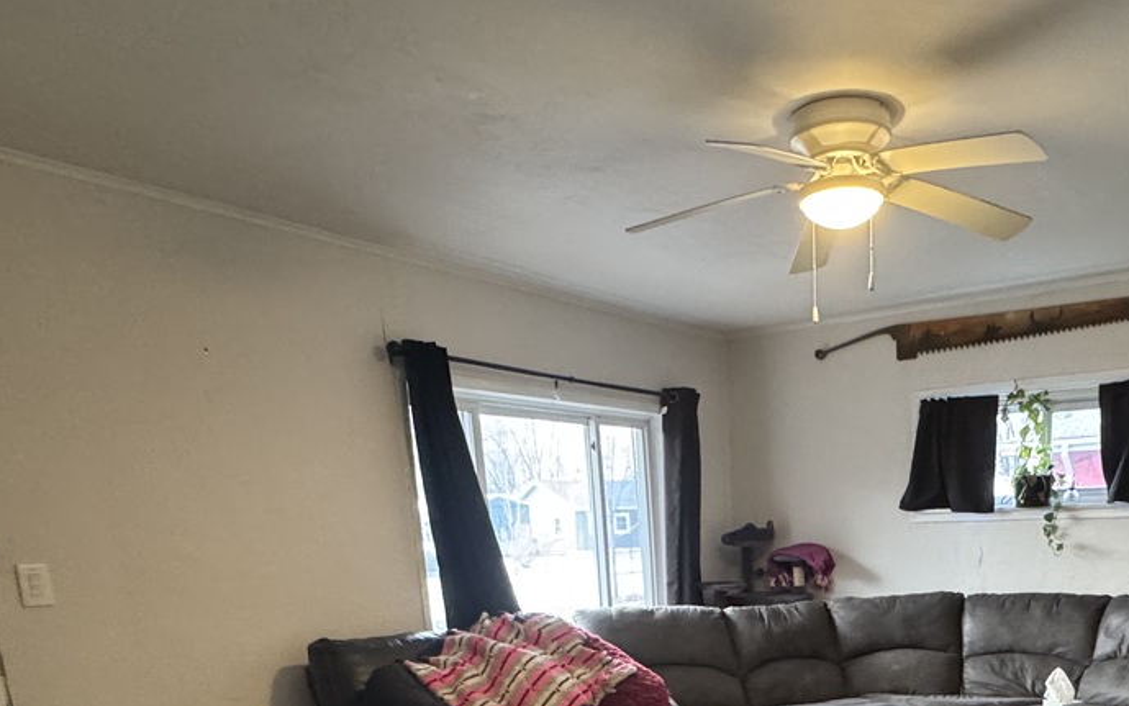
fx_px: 954
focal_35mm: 31
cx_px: 747
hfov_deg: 59.9
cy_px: 750
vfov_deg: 35.5
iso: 1000
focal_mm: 2.22
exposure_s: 1/60
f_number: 2.2
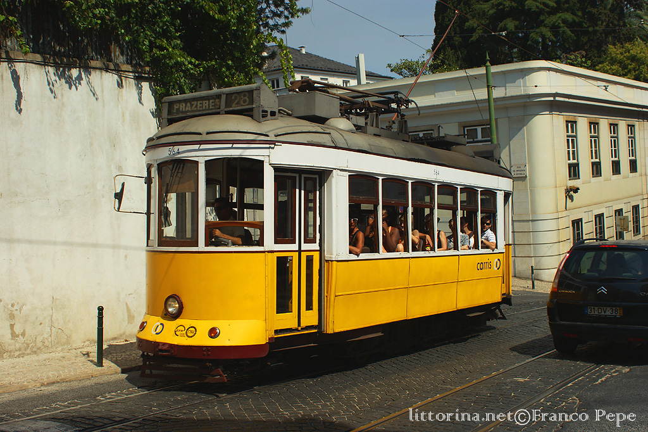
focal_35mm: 42
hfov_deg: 46.4
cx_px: 324
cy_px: 216
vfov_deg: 31.9
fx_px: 756
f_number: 7.1
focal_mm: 28
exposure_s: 1/500
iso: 100
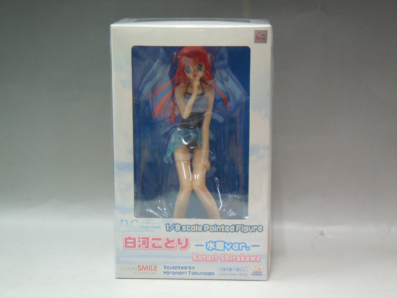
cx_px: 198
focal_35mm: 77
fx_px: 883
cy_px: 149
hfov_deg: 25.3
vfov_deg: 19.1
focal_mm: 13.9
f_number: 4.3
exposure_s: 1/20
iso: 400
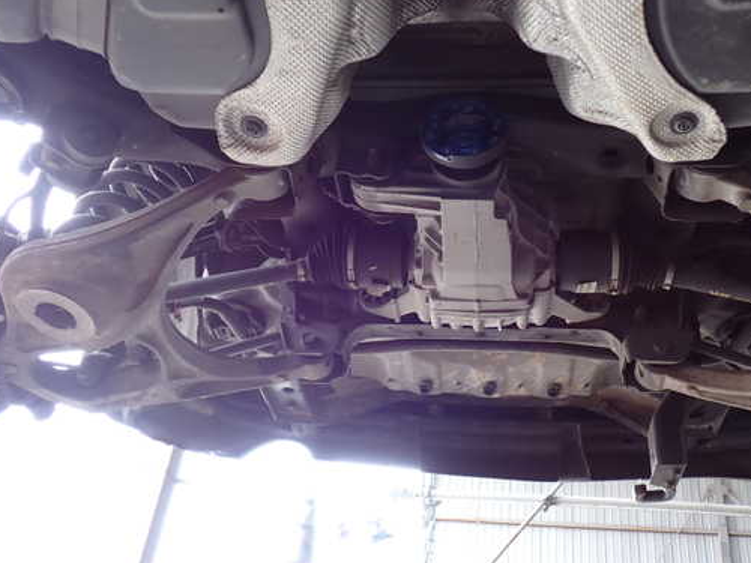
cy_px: 270
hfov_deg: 51.2
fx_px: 781
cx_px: 431
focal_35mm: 36
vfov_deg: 39.7
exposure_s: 1/60
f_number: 2.3
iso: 100
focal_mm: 5.4
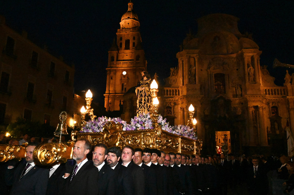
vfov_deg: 47.9
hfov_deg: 67.4
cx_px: 147
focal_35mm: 27
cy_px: 98
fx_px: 220
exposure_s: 1/200
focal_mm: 18
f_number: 8
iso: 10000
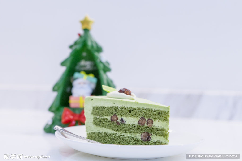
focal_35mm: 49
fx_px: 329
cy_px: 80
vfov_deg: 27.5
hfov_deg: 40.3
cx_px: 121
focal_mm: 49
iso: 400
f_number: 4.5
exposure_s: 1/80
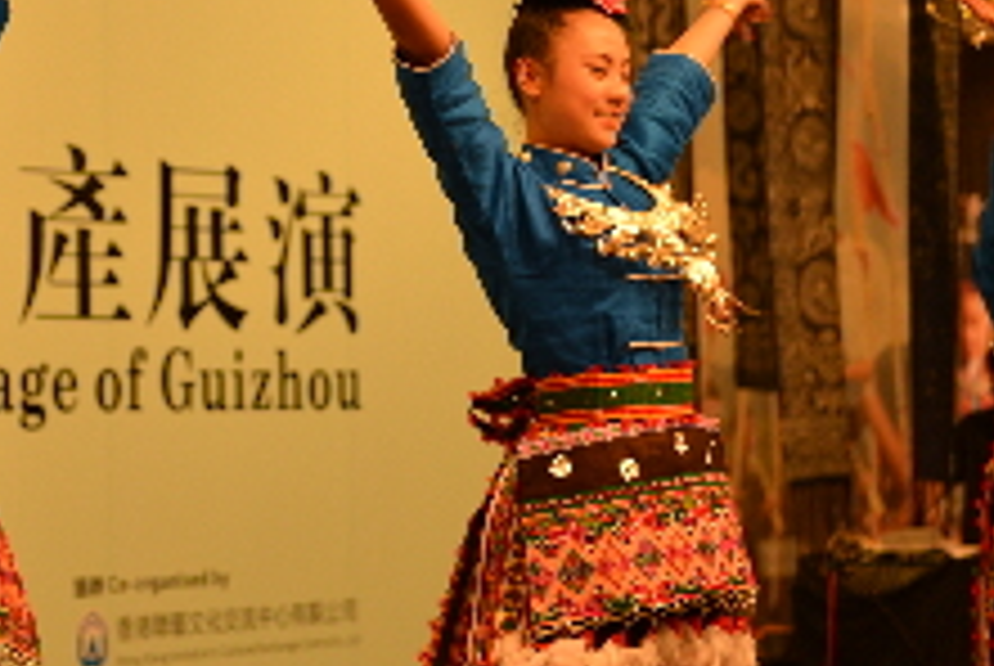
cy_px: 171
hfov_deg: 16.2
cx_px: 346
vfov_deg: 10.9
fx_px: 3484
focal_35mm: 126
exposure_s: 1/125
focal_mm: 62
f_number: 2.8
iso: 500
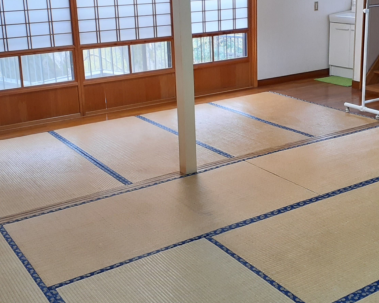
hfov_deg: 37.9
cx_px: 229
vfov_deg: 30.7
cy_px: 108
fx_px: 550
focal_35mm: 49
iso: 200
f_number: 1.9
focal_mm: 3.6
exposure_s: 1/50
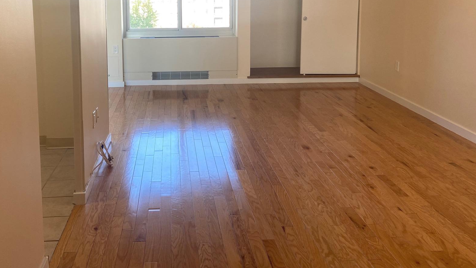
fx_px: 467
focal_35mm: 37
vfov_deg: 31.0
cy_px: 45
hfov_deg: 53.5
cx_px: 182
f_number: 1.8
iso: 80
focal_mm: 4.25
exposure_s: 1/120
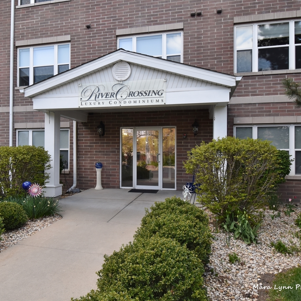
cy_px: 151
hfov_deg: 58.8
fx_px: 266
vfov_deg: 59.1
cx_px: 126
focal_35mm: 27
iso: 400
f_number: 7.1
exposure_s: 1/200
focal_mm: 14
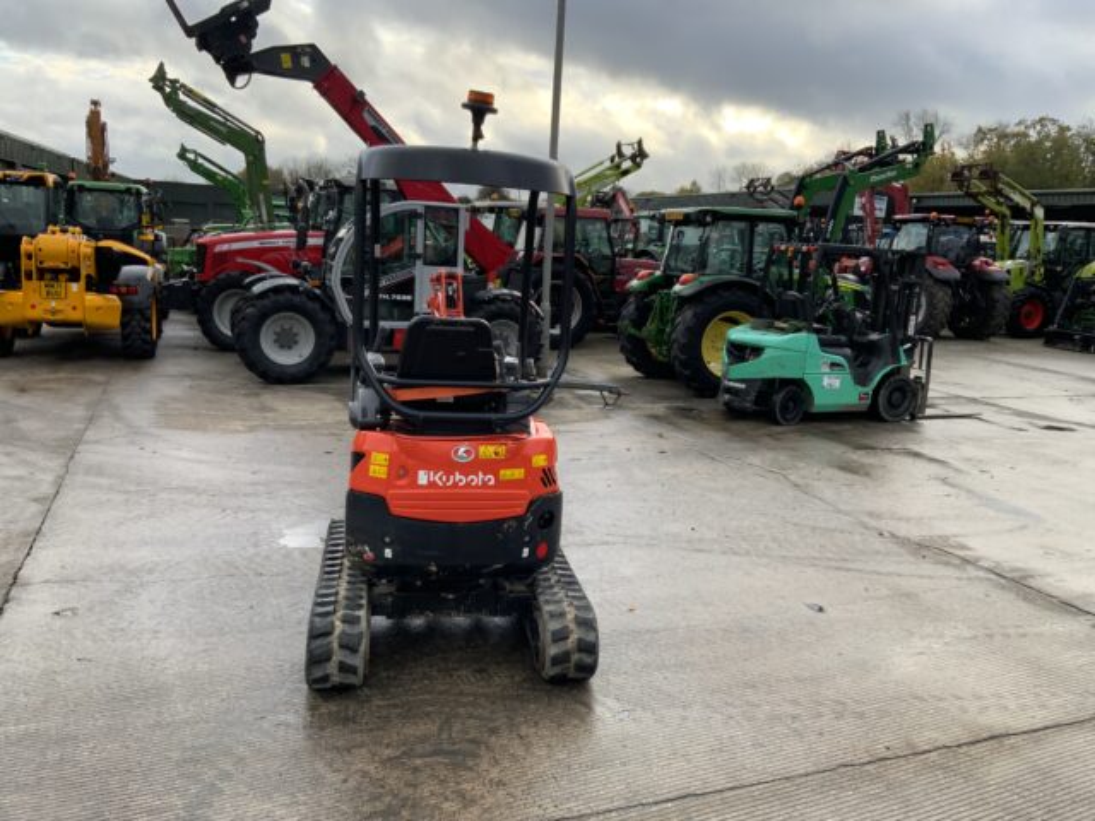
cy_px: 410
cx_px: 548
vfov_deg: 48.2
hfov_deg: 61.7
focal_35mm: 29
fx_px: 917
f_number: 1.8
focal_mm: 3
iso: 16
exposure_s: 1/178
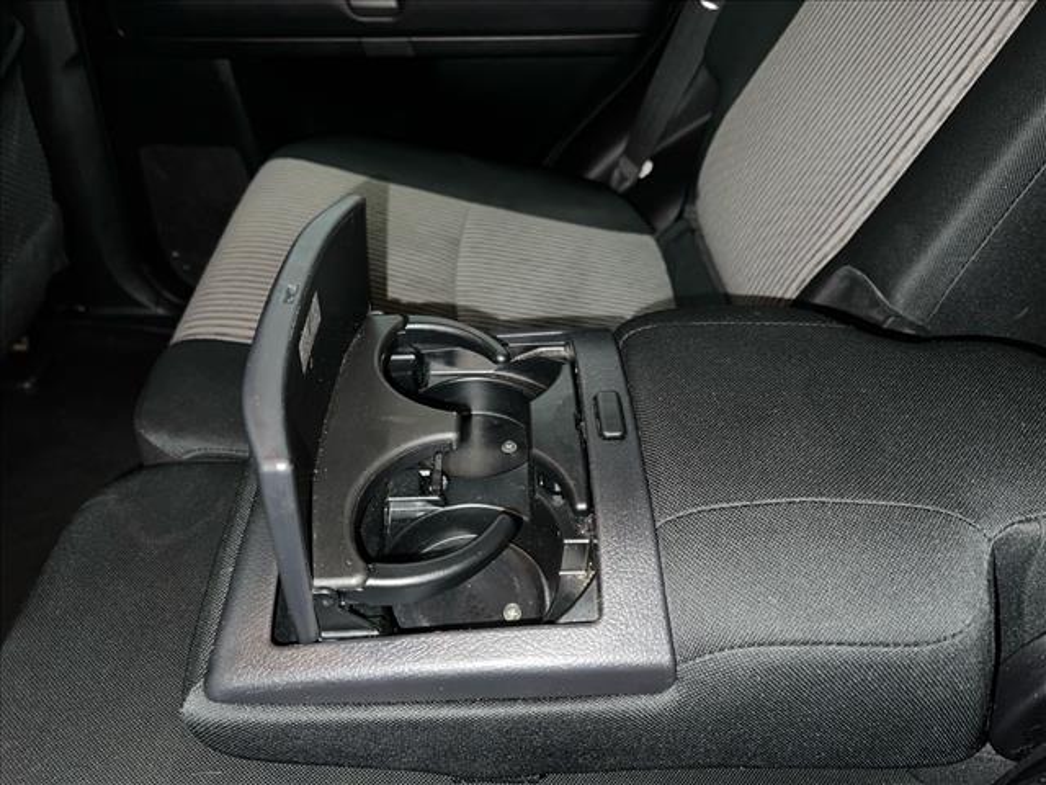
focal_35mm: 26
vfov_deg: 53.1
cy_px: 392
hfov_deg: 67.3
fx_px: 786
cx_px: 523
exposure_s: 1/4
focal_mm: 5.7
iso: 50
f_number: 1.5
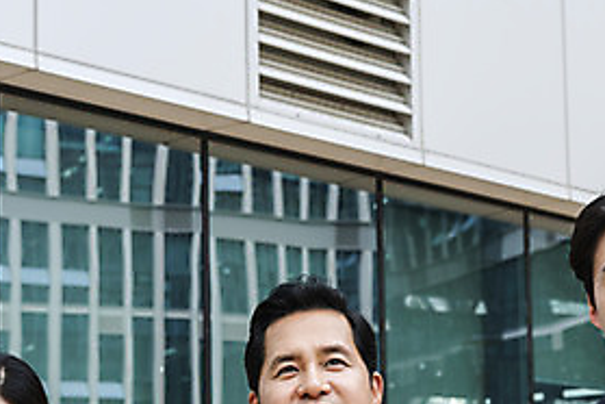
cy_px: 428
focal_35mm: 103
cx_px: 376
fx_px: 1731
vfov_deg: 13.1
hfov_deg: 19.8
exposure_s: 1/250
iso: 400
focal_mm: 48
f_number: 5.6
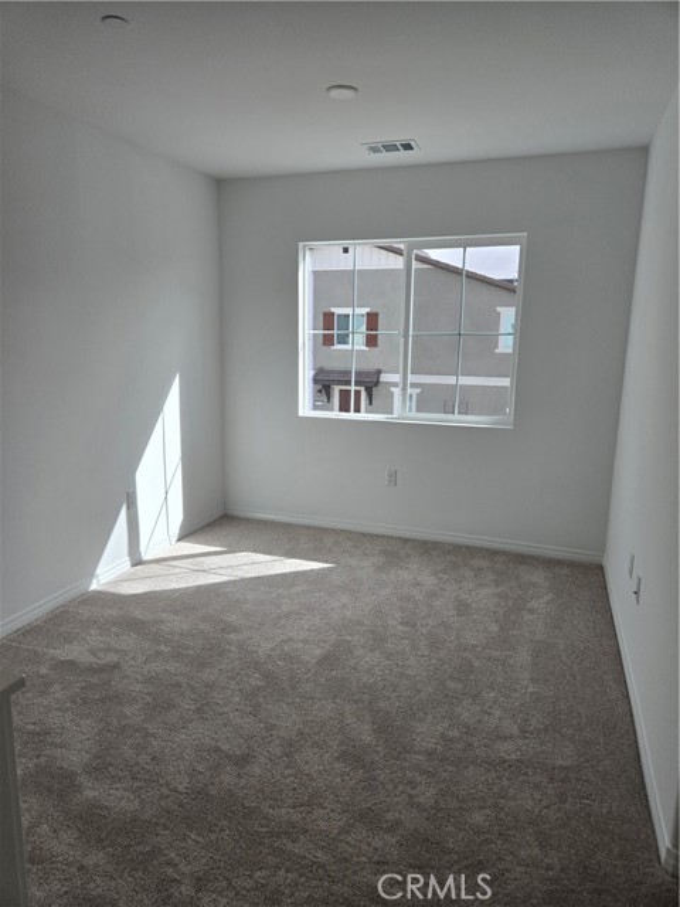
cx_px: 340
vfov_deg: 73.9
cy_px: 454
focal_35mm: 23
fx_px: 602
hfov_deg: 58.9
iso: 80
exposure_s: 1/1380
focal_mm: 5.4
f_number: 1.8
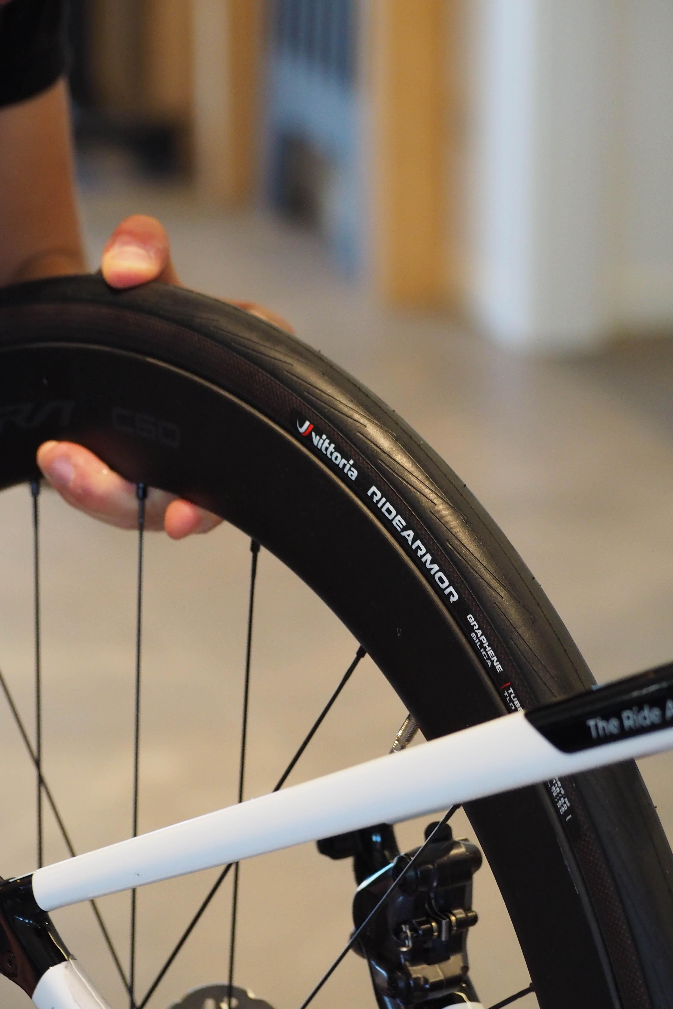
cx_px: 365
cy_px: 502
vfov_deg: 12.6
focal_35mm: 163
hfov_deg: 8.4
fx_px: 4570
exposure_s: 1/200
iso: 2000
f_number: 4.7
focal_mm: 78
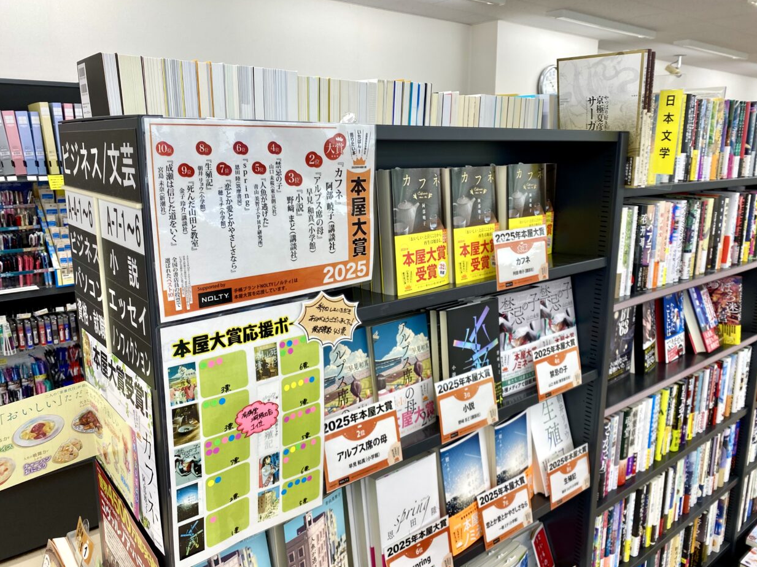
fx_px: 590
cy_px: 277
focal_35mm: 27
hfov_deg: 65.3
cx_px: 382
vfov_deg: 51.3
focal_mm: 4.25
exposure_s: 1/100
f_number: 1.8
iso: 50
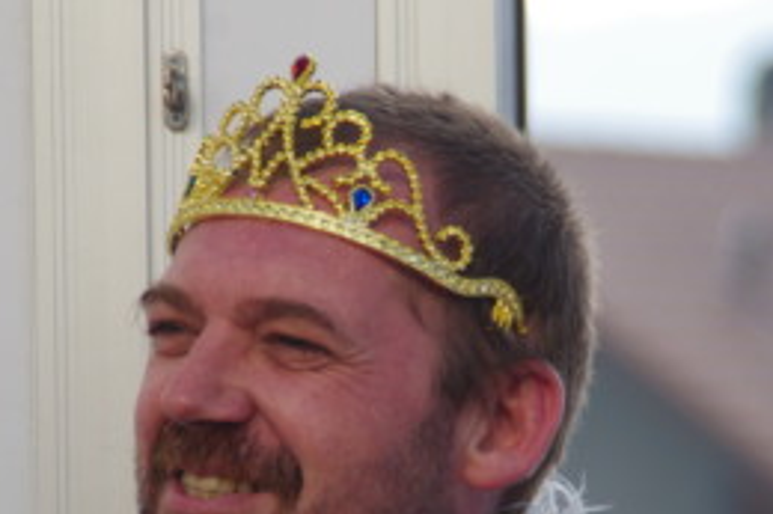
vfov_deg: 2.4
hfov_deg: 3.6
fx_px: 12360
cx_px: 404
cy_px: 367
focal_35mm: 576
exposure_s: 1/250
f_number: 6.3
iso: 100
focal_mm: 200
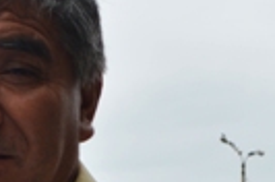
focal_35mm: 159
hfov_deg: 12.7
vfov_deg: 8.4
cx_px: -37
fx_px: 1212
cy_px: 265
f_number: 7.1
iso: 100
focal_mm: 22
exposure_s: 1/200
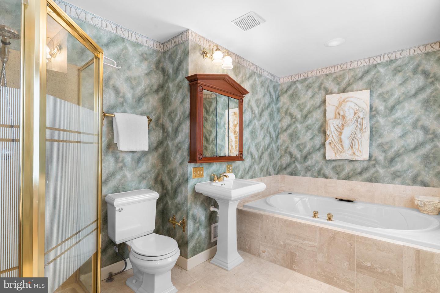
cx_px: 220
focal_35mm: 17
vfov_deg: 70.4
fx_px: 208
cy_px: 146
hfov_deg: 93.3
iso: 800
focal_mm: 17
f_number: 9
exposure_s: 1/10
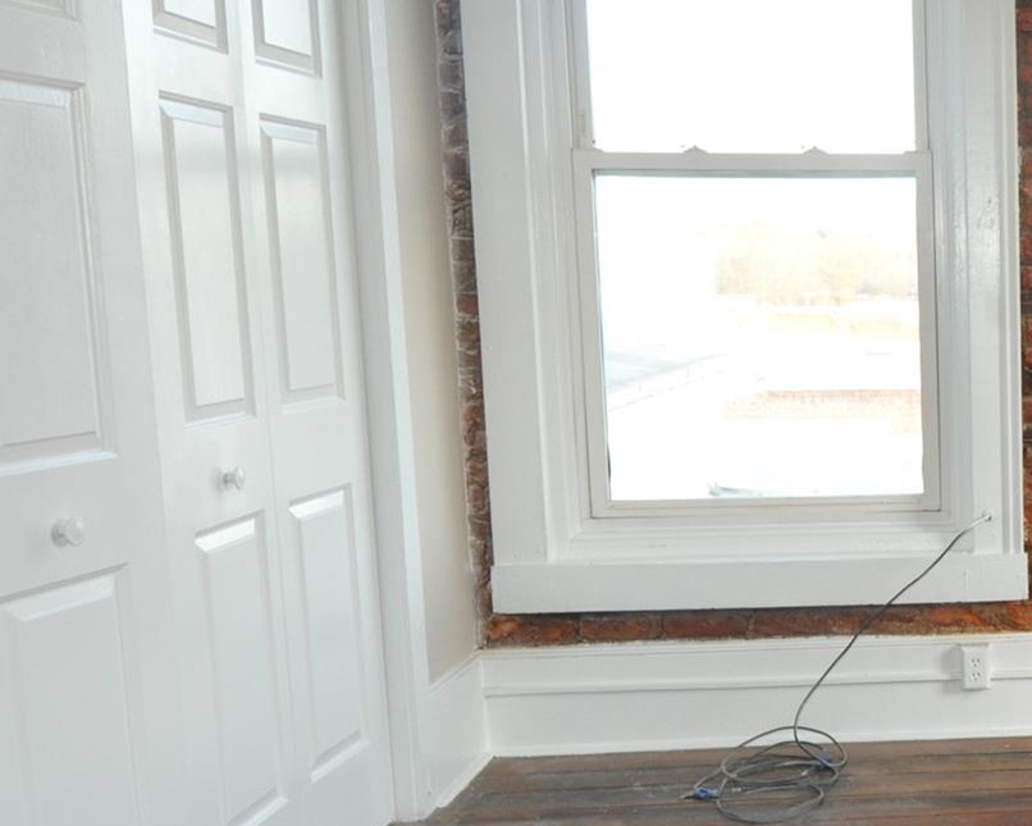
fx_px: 1527
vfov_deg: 30.2
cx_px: 1219
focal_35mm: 50
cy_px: 476
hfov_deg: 31.6
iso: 800
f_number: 4
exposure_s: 1/60
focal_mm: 14
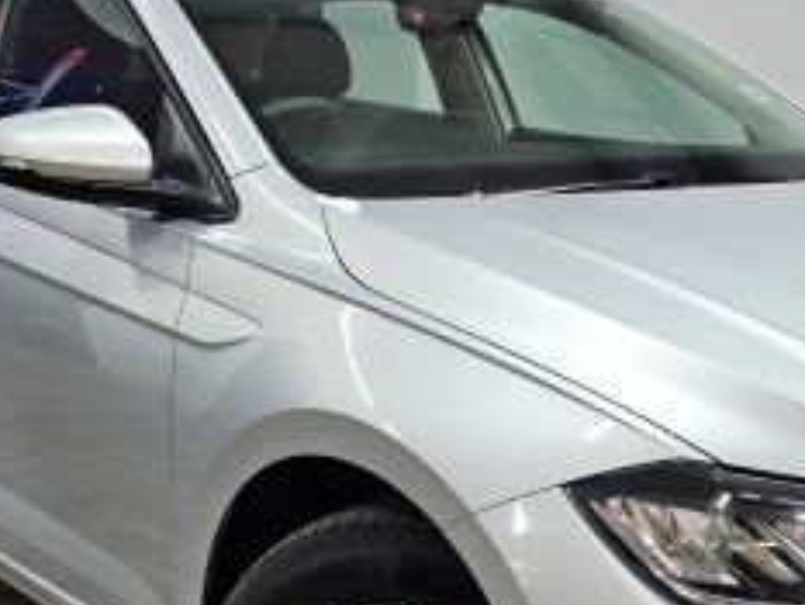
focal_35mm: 64
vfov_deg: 22.9
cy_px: 328
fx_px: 1489
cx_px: 525
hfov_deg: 30.1
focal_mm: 6.3
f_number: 1.7
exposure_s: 1/100
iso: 250
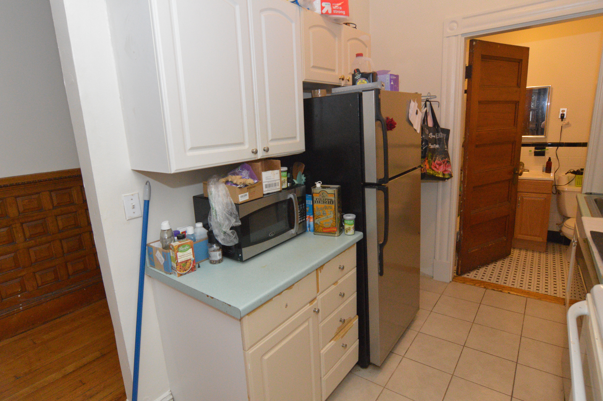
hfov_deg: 90.1
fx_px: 301
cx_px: 302
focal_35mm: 18
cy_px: 200
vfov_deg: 67.3
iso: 3200
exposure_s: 1/60
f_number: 10
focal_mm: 12
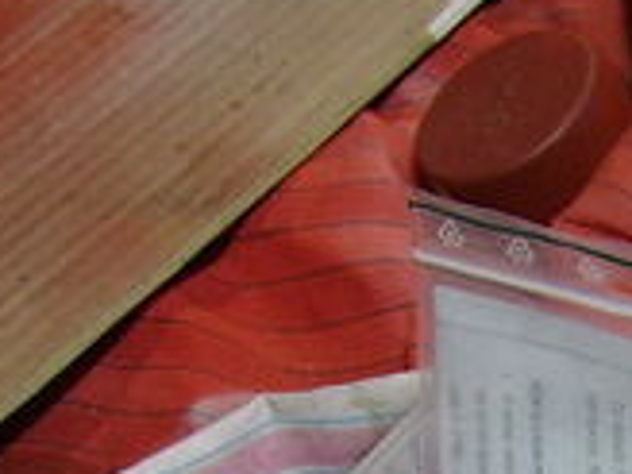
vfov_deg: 10.5
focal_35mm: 137
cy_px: 682
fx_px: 2501
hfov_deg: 14.2
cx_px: 590
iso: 100
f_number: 2.8
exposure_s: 1/3
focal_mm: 5.95
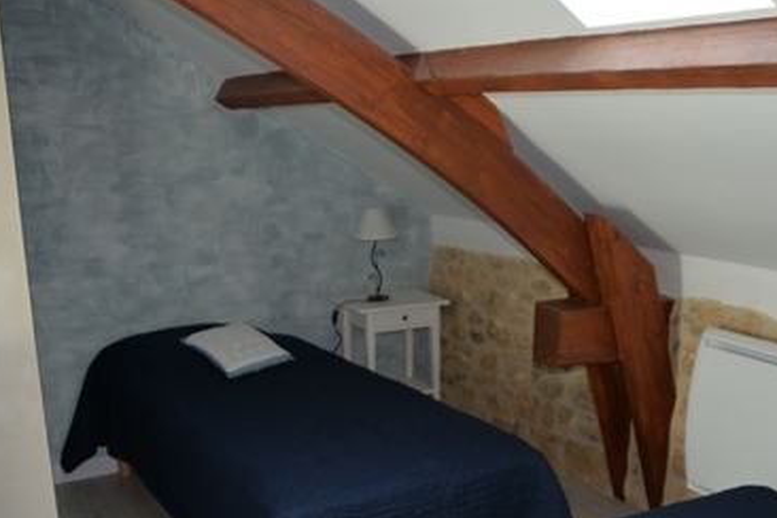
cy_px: 413
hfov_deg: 46.3
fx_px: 906
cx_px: 429
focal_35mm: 42
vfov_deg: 31.1
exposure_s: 1/125
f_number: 2.8
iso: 400
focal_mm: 24
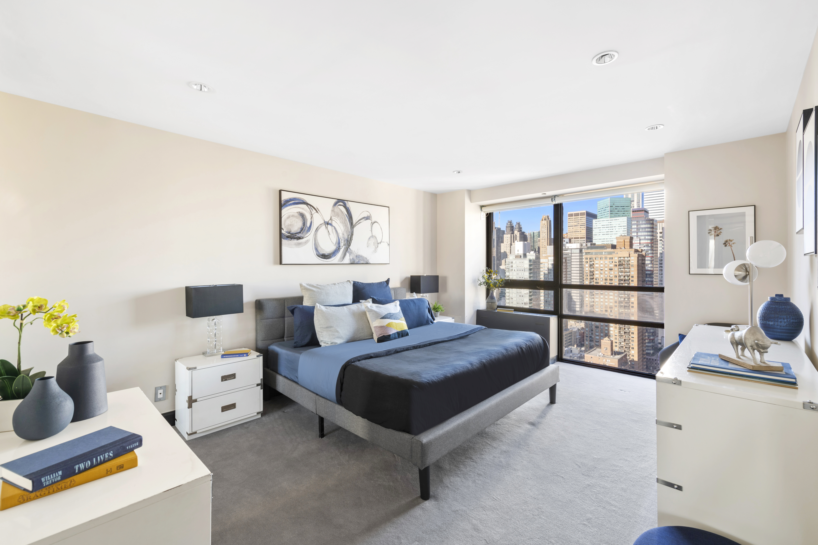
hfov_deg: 100.4
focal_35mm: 15
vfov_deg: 77.3
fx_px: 341
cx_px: 409
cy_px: 272
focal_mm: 15
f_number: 10
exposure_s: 1
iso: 100
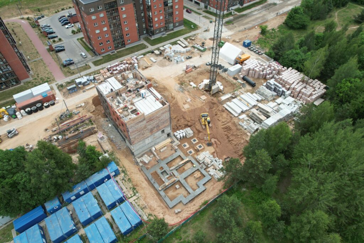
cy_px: 122
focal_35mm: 22
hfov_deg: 78.6
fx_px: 222
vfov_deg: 57.2
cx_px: 182
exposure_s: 1/640
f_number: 2.8
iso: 100
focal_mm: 8.38
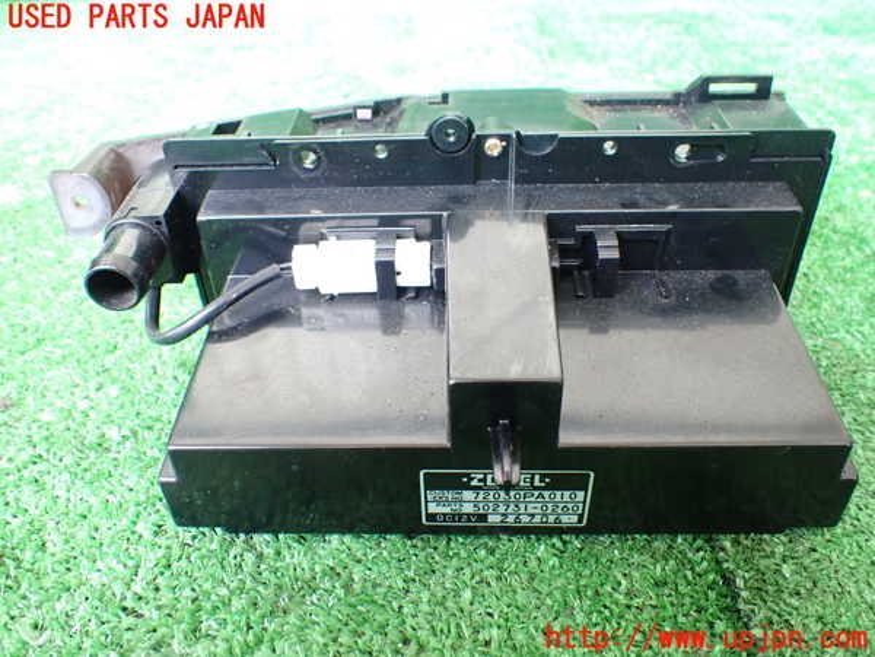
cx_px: 438
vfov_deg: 46.8
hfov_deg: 60.0
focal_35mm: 30
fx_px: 758
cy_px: 328
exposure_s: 1/50
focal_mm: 5.4
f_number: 2.3
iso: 800
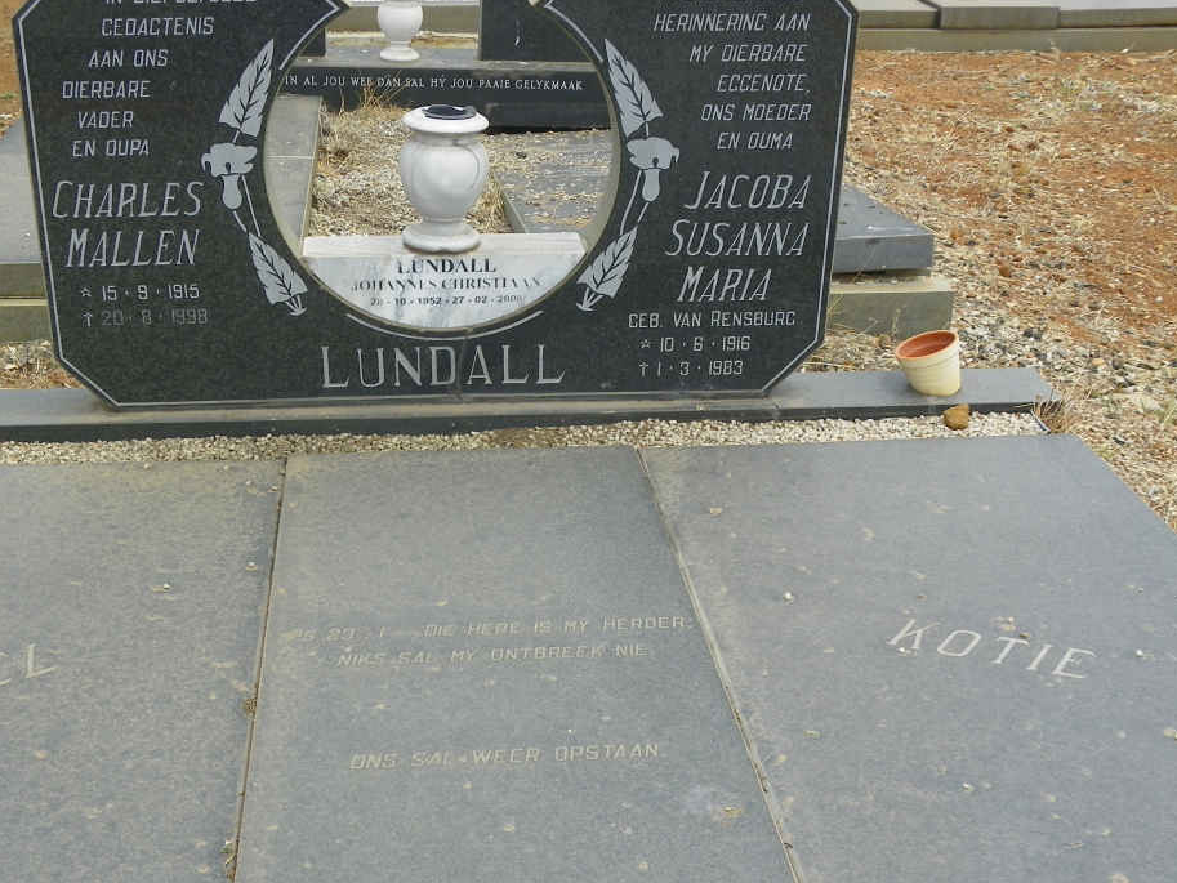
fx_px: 1564
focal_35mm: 46
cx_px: 483
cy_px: 454
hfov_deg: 41.1
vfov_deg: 31.5
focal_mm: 6.2
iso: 64
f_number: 4.5
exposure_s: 1/200
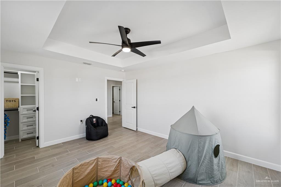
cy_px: 94
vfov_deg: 81.2
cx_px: 140
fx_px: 109
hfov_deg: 104.3
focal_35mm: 14
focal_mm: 14
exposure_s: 1/13
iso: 100
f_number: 8
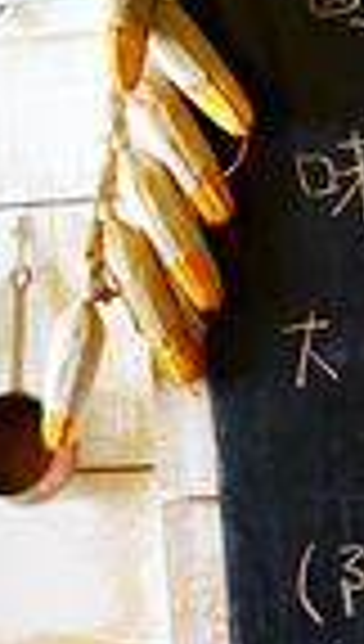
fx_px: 1946
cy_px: 254
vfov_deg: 18.7
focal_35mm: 114
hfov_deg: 10.7
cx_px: 261
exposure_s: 1/30
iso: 400
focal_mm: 8.8
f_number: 1.8
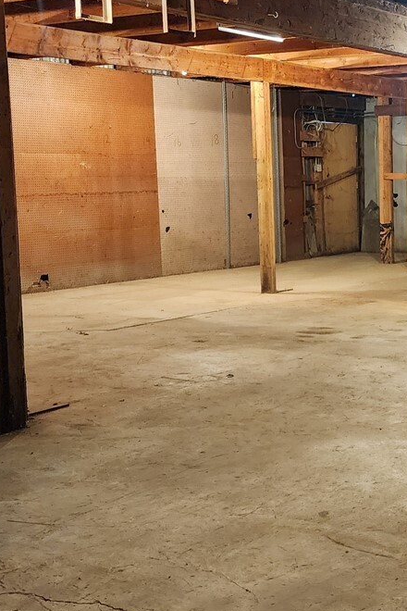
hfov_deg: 22.3
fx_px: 984
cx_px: 431
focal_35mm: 58
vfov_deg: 34.5
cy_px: 297
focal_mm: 6.4
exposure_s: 1/40
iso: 640
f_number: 1.8
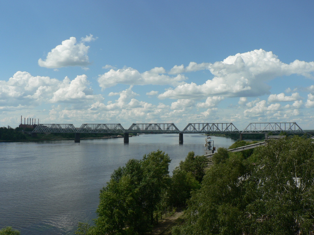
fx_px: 327
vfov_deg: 39.7
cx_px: 157
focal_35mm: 36
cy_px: 118
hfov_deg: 51.4
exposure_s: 1/640
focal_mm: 6
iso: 80
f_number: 5.6
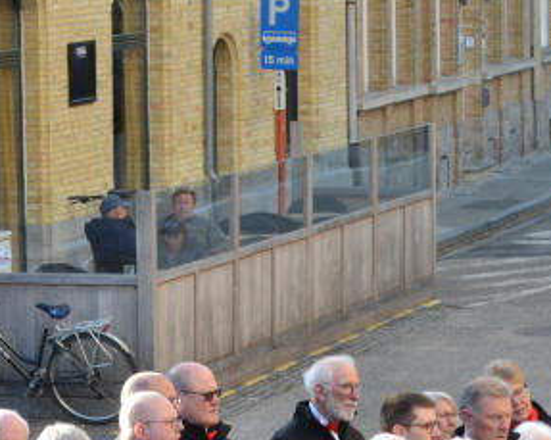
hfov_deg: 7.5
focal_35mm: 255
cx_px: 672
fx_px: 4159
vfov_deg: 6.0
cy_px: 479
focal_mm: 65
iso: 400
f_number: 10
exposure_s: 1/80
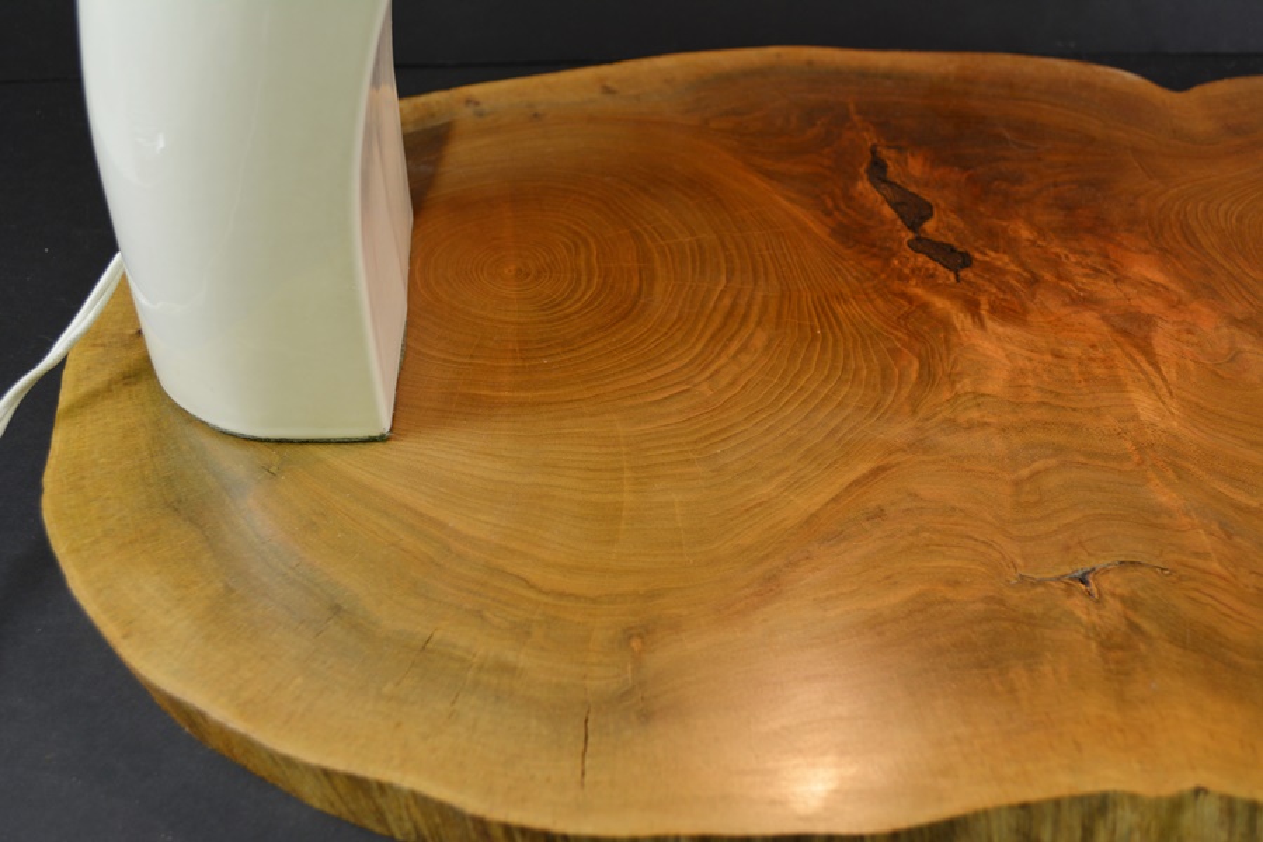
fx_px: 1263
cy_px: 421
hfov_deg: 53.1
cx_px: 632
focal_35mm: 36
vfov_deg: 36.9
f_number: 5
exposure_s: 1/100
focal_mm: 24
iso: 400
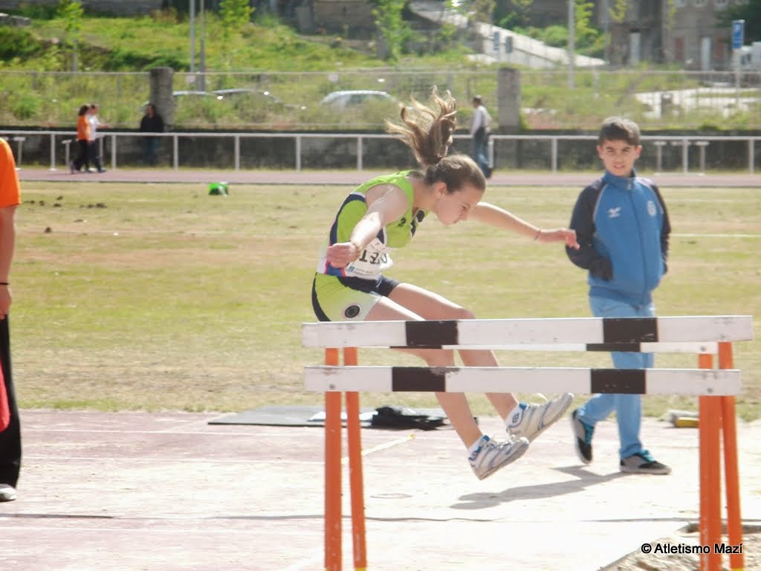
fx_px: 4375
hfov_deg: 9.9
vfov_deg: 7.5
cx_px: 380
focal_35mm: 199
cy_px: 286
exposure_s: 1/500
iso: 100
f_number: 4.3
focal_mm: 35.1
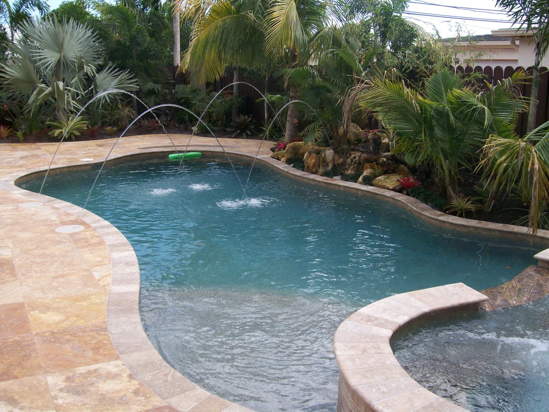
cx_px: 274
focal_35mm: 36
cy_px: 206
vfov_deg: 39.7
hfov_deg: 51.4
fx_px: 571
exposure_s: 1/282
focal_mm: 6
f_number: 4.8
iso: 80
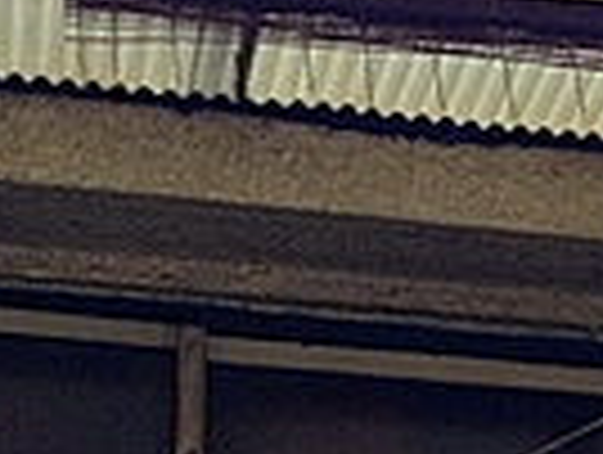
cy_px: 935
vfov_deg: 8.4
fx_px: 2914
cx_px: 518
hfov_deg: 11.7
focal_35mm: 167
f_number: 2.4
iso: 80
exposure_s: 1/20
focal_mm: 4.28
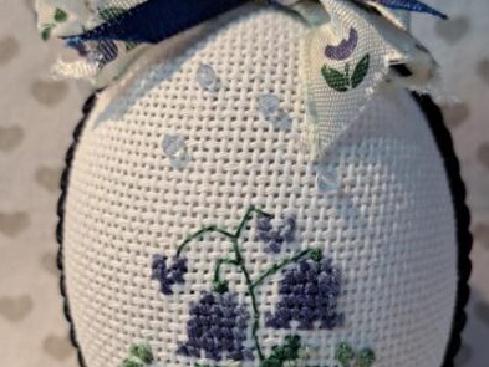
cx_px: 254
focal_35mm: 57
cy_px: 262
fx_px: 805
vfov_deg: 25.5
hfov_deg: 33.8
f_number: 1.8
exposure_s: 1/50
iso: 80
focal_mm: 5.23
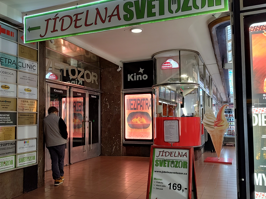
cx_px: 128
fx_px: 238
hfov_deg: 58.3
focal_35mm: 31
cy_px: 105
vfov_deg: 45.4
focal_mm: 5.56
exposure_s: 1/50
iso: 181
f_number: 1.8
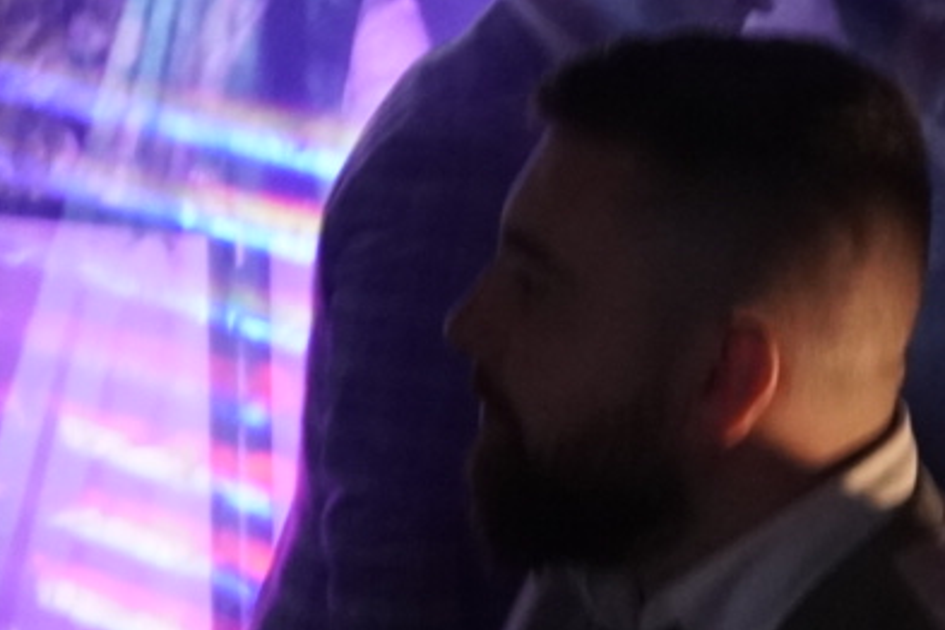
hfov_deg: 11.6
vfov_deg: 7.9
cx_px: 1234
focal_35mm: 173
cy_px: 65
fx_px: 4541
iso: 2500
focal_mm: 28
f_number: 4.5
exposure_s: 1/50
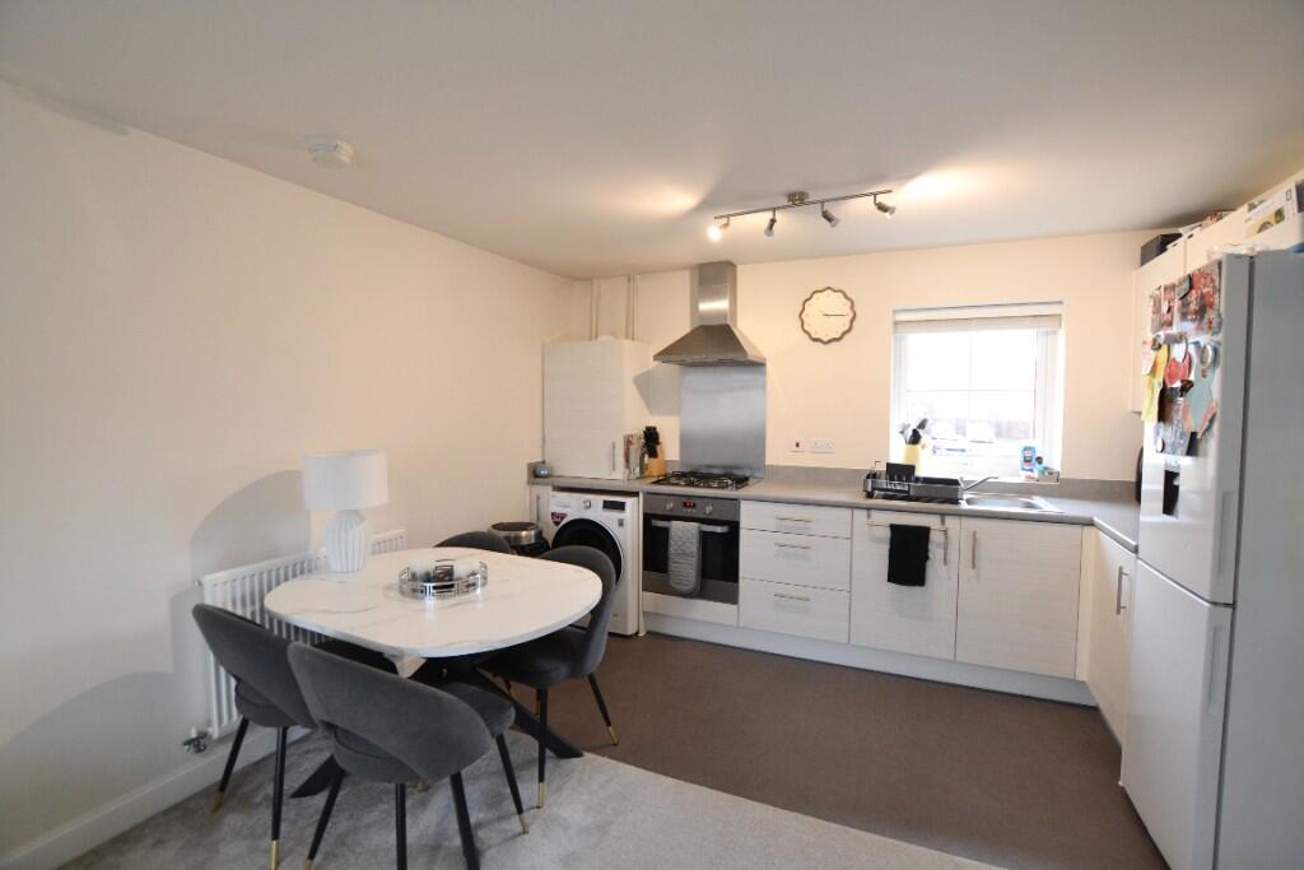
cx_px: 652
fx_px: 543
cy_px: 435
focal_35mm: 15
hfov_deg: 100.4
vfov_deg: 77.3
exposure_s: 1/60
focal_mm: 10
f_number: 3.5
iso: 1000
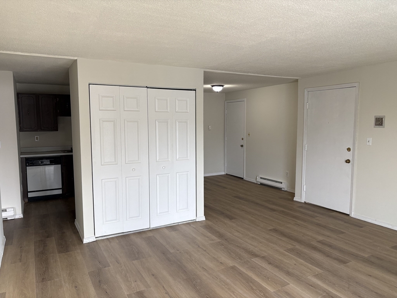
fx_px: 298
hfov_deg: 67.3
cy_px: 149
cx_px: 198
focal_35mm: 26
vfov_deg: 53.1
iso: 125
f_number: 1.6
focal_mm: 5.96
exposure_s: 1/120
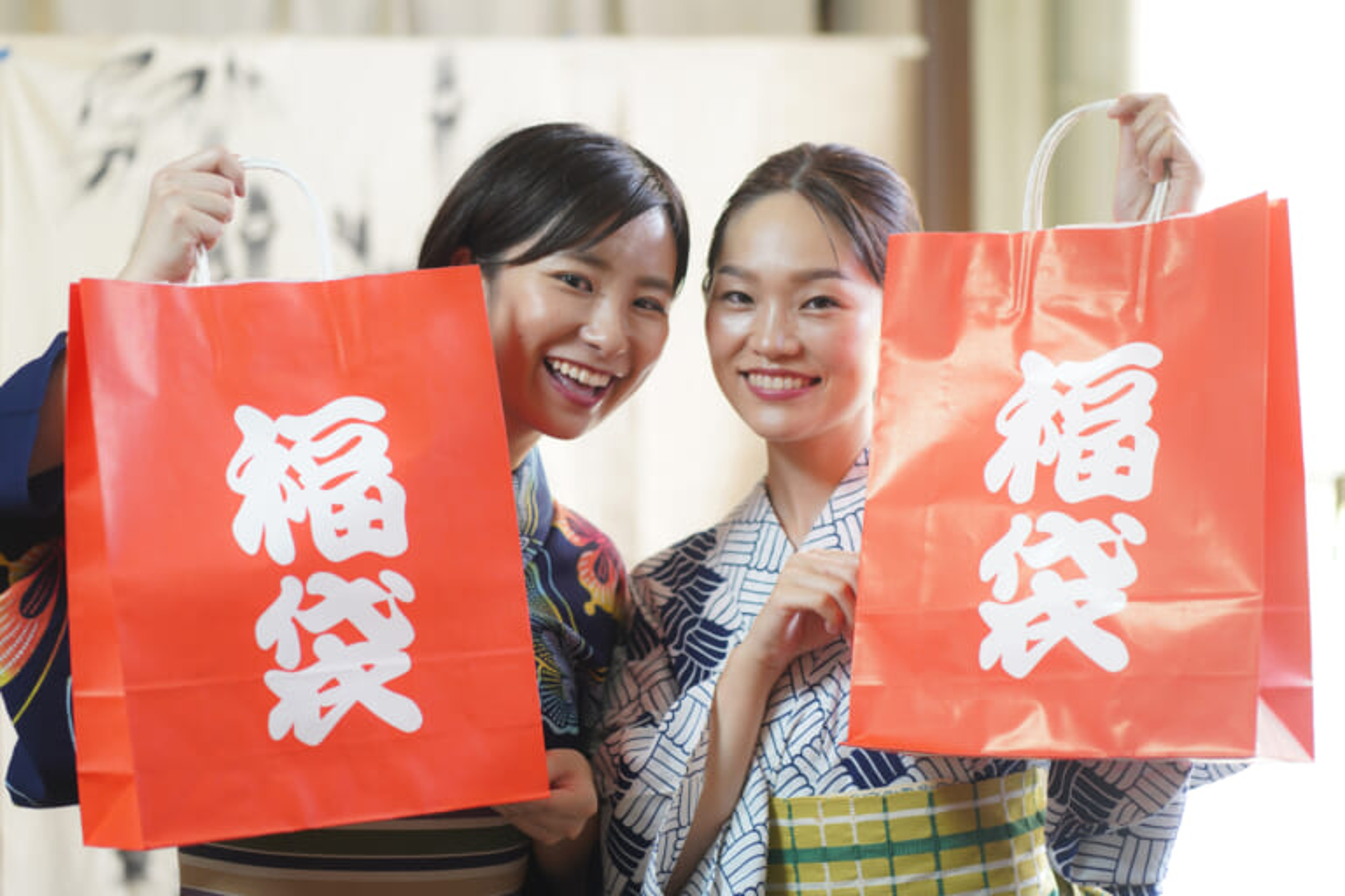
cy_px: 448
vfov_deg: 16.1
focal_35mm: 85
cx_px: 672
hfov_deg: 23.9
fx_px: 3175
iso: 640
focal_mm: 85
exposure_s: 1/60
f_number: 2.5
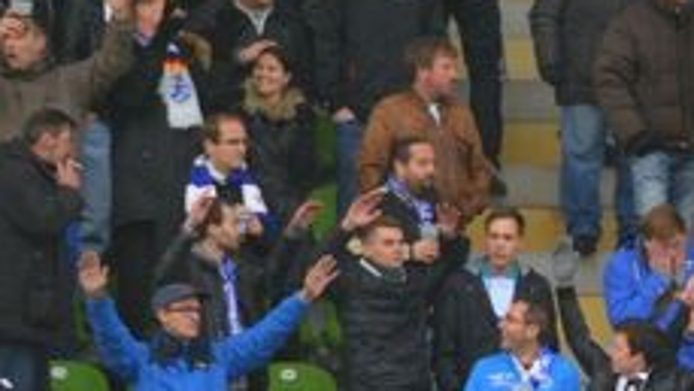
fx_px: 14395
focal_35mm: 782
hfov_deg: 2.8
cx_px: 861
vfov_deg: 1.6
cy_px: 488
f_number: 3.2
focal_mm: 200
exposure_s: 1/800
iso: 800
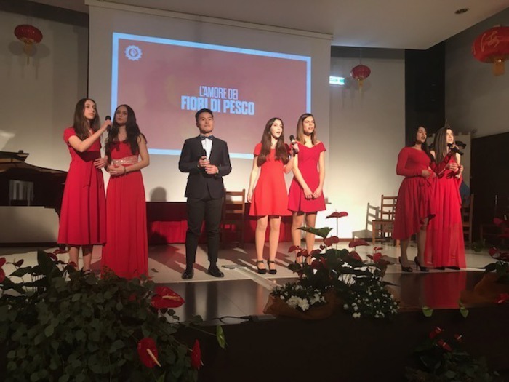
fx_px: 412
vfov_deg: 49.7
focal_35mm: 28
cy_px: 191
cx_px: 254
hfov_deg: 63.4
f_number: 1.8
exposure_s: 1/17
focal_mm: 3.99
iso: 64
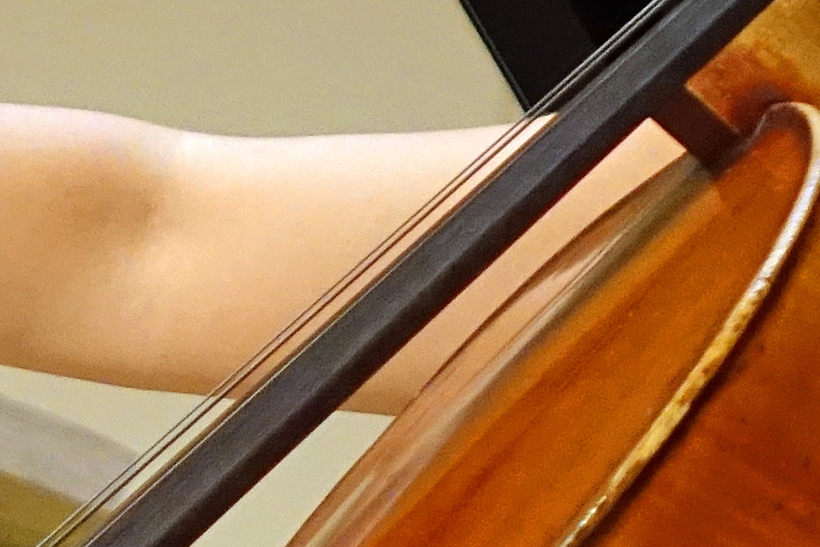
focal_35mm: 629
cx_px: -218
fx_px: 14326
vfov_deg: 2.2
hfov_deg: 3.3
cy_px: 344
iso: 1600
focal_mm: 44.52
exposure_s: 1/125
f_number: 2.8
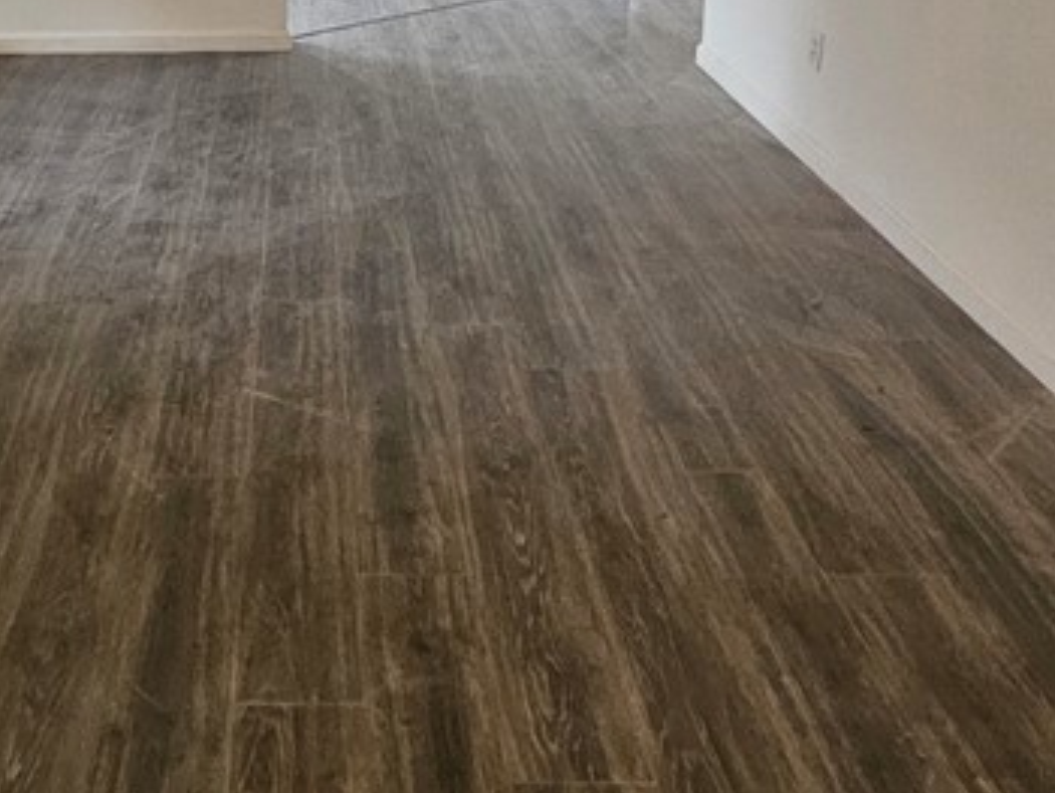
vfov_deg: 34.1
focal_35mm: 38
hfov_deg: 47.1
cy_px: -18
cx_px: 259
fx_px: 1159
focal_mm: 1.74
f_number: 2.2
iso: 320
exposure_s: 1/40
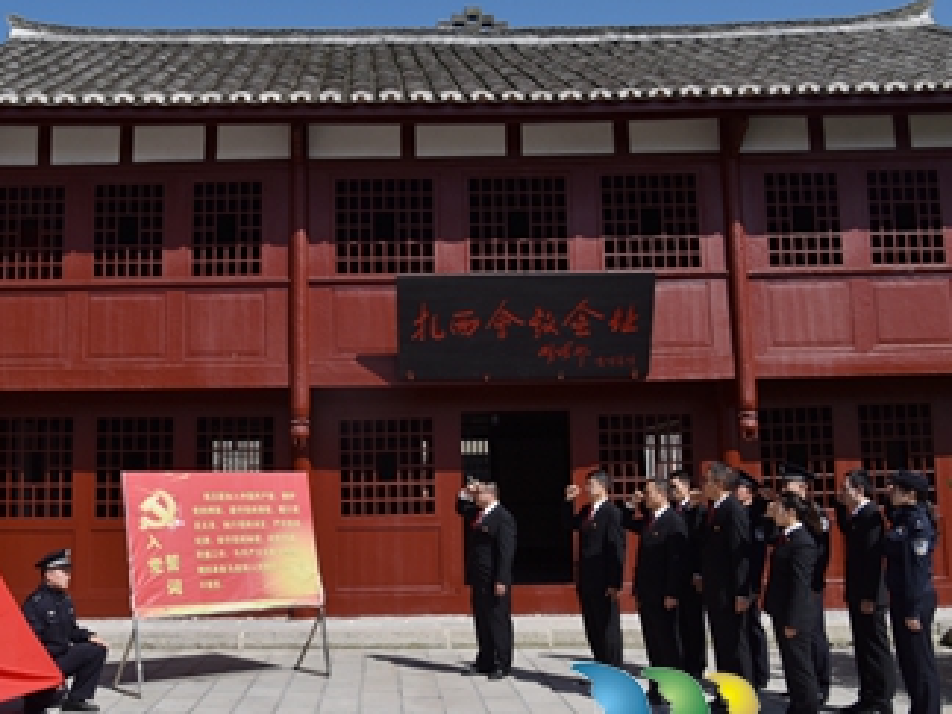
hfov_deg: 43.4
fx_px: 1183
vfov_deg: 33.6
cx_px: 341
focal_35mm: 43
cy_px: 382
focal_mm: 29
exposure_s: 1/500
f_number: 11
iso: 100
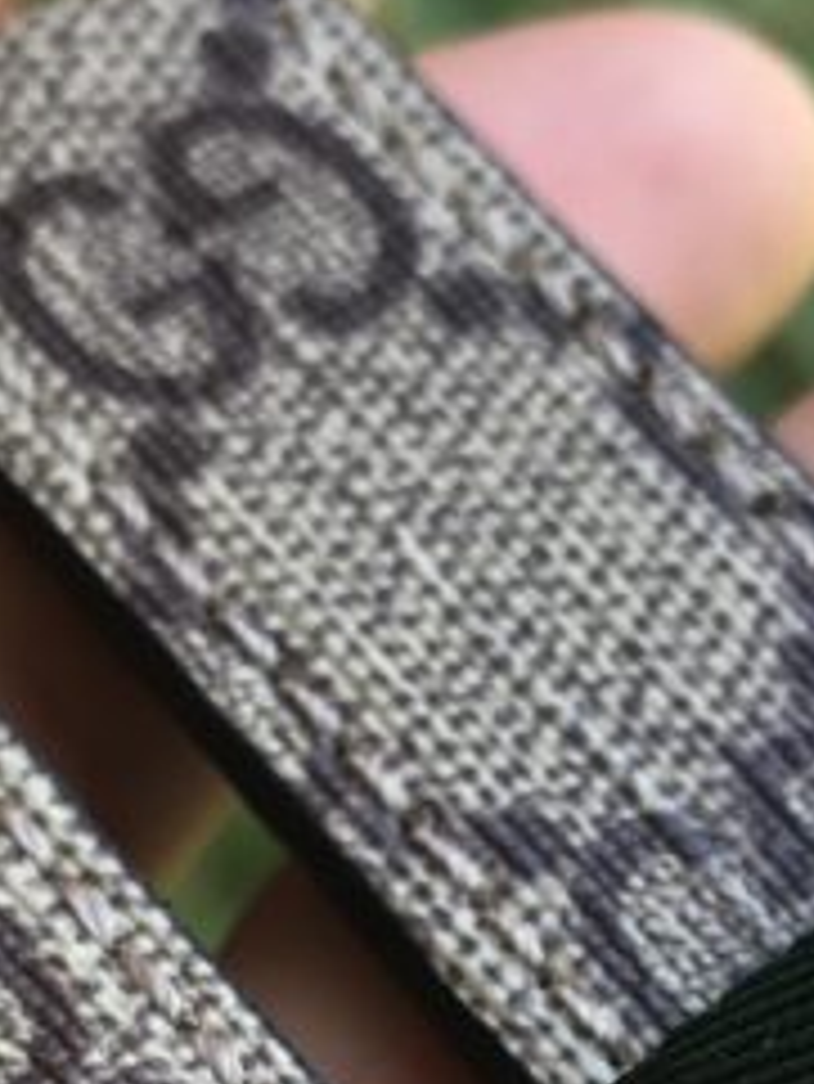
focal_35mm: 93
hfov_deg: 15.9
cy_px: 1349
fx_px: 2913
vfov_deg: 19.6
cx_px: 477
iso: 20
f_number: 1.8
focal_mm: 3.99
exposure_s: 1/130
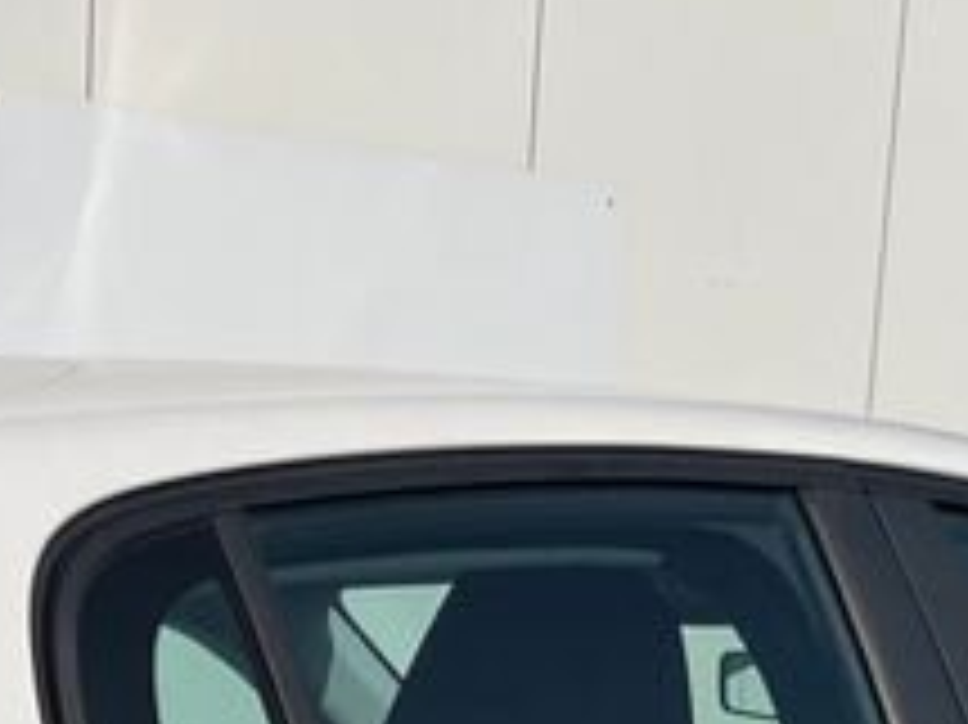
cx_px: 5
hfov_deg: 15.6
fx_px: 3466
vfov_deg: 10.4
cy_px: 1691
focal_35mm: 124
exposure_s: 1/10870
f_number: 1.6
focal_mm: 5.1
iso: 50
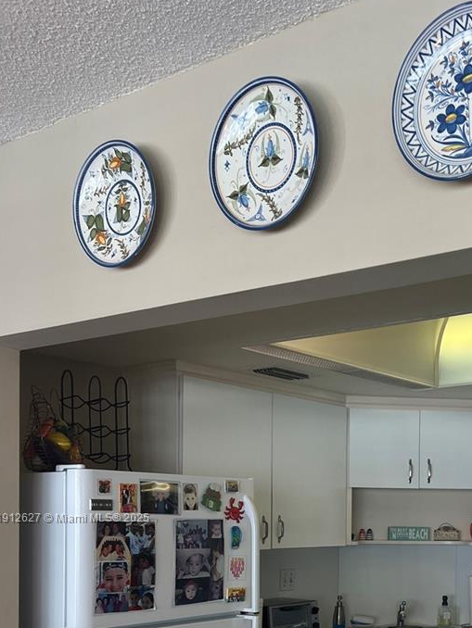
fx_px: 836
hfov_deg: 30.5
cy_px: 519
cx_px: 397
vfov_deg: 39.3
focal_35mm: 46
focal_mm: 5.7
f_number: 1.5
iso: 64
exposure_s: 1/120
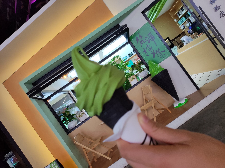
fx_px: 162
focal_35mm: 25
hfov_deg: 69.4
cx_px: 112
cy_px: 84
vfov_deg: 54.9
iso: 114
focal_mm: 4.71
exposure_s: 1/100
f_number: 1.79
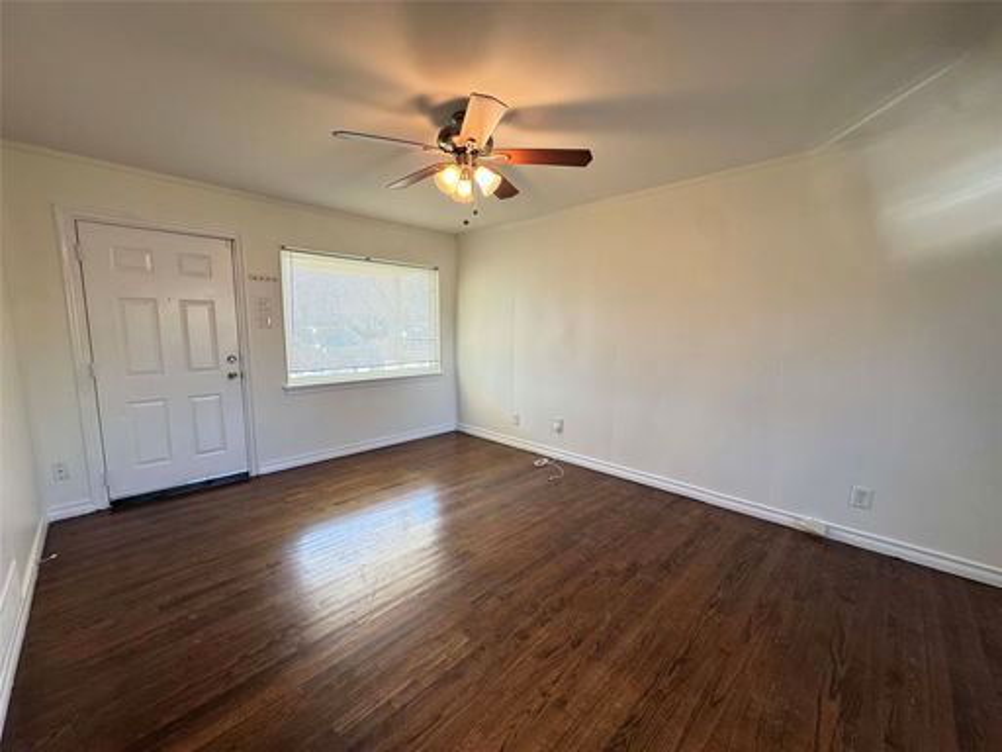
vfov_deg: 85.7
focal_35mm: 14
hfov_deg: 102.1
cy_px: 376
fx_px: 405
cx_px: 501
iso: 250
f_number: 2.2
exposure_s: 1/120
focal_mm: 2.22
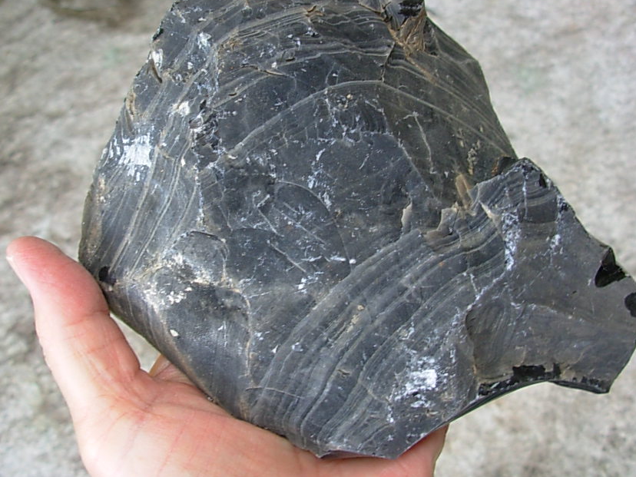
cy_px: 185
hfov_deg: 40.4
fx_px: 864
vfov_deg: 30.8
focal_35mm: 47
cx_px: 295
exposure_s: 1/26.1
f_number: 2.9
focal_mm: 6.3
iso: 50
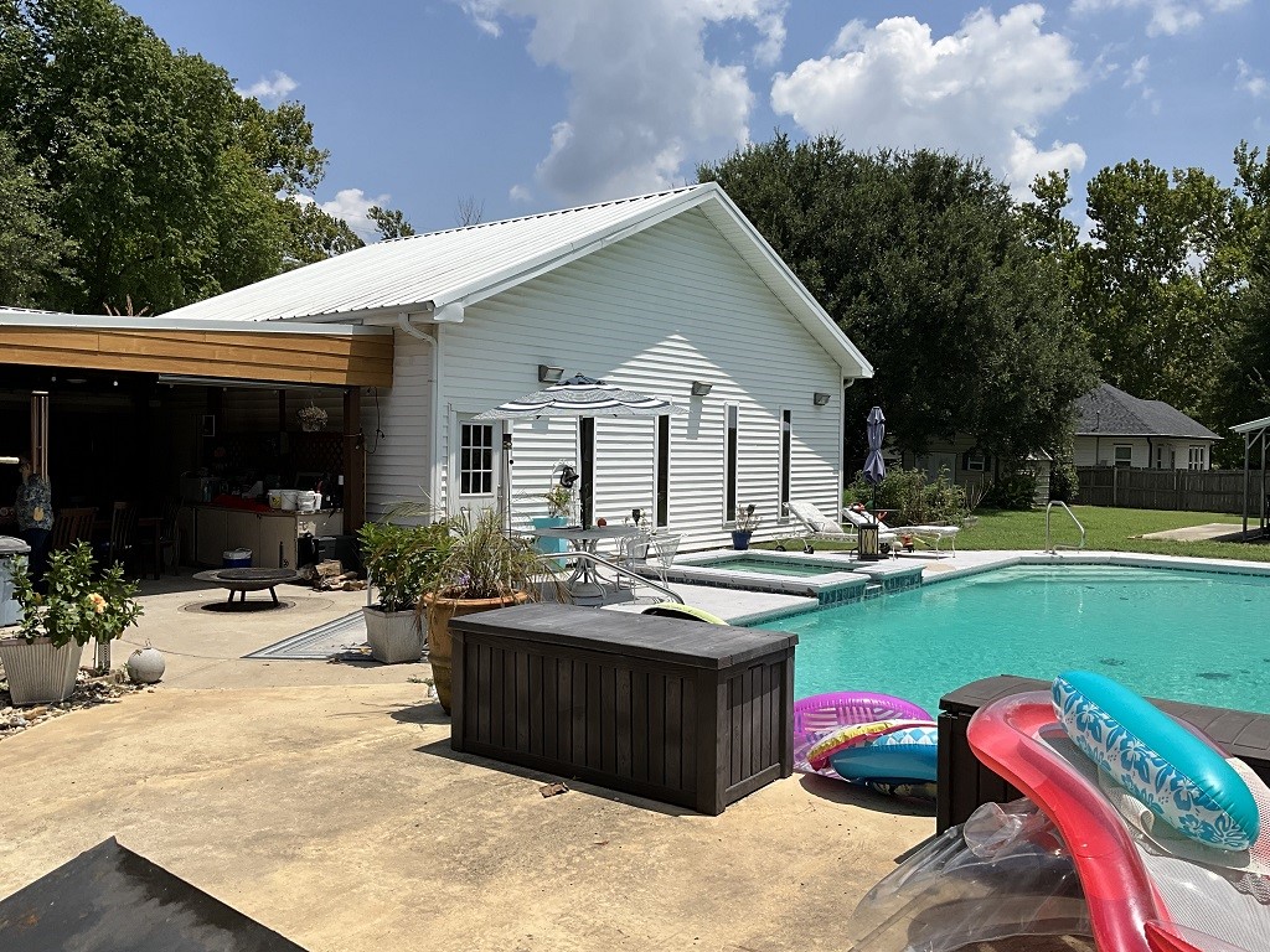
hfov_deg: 61.7
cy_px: 476
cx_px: 635
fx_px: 1064
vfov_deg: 48.2
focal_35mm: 29
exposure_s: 1/3788
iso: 25
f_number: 1.8
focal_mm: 3
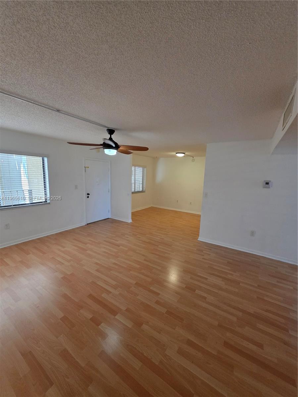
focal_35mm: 13
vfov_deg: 106.2
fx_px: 149
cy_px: 198
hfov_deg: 89.9
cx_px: 149
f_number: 1.9
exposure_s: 1/120
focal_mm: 2.2
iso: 320
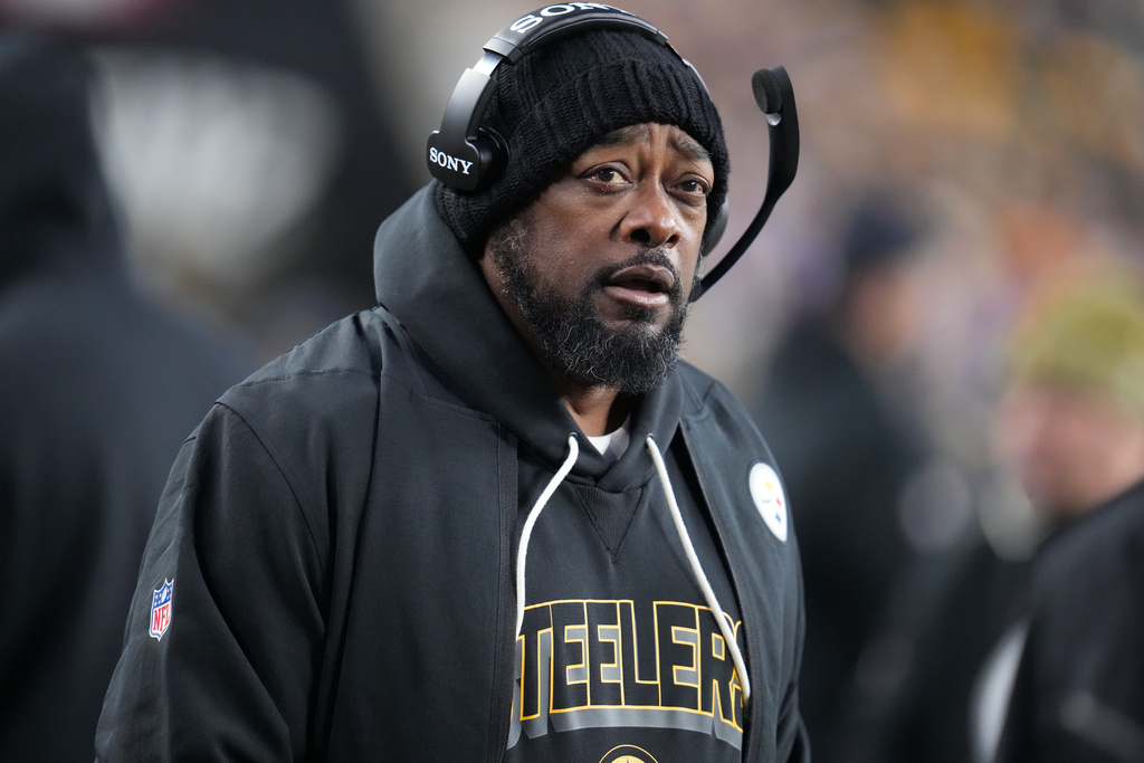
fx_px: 12712
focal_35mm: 400
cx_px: 572
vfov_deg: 3.4
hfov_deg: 5.2
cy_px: 382
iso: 8000
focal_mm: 400
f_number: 2.8
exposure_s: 1/2500
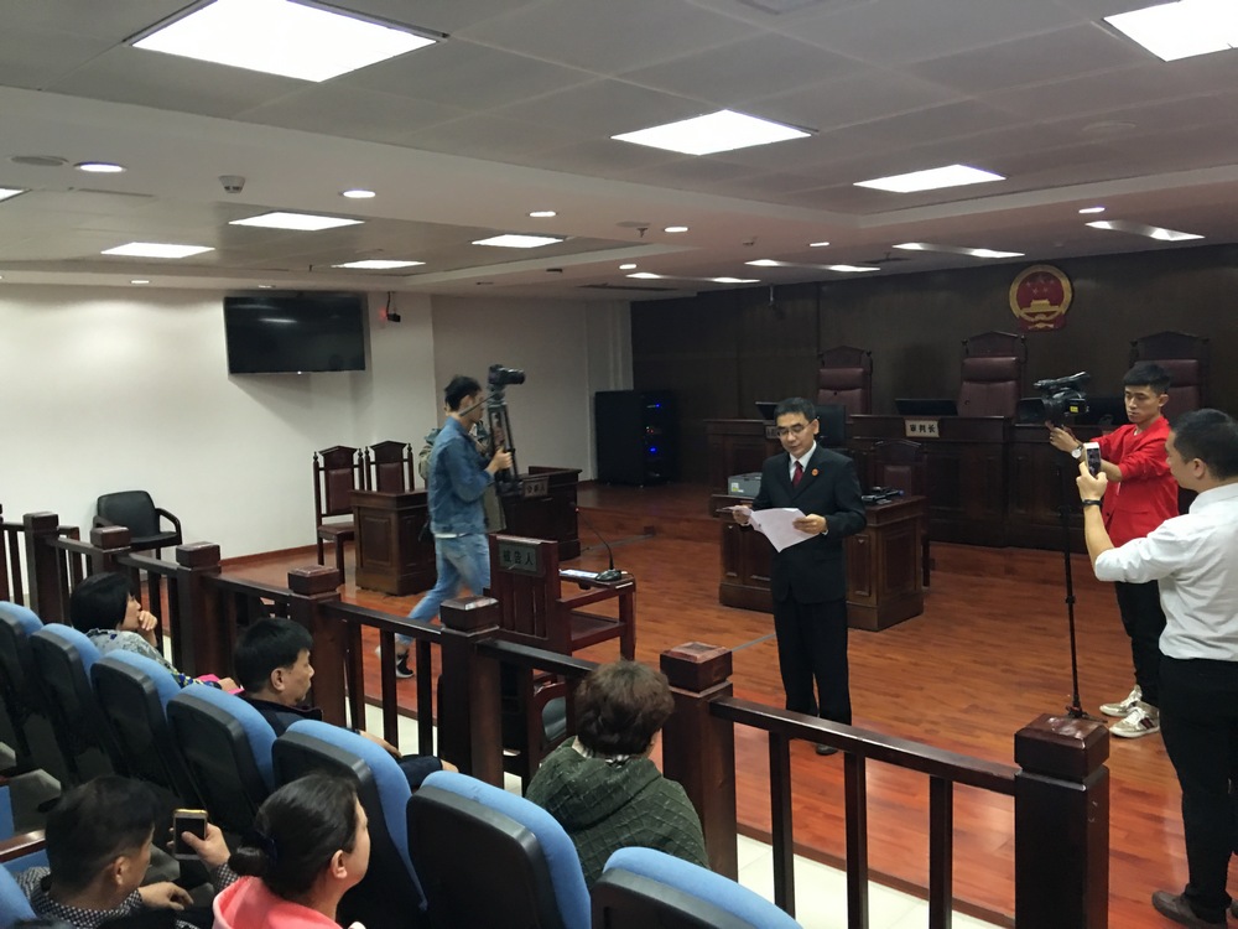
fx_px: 1037
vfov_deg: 48.2
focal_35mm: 29
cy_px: 464
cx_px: 619
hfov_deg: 61.7
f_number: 2.2
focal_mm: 4.15
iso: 100
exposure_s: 1/17
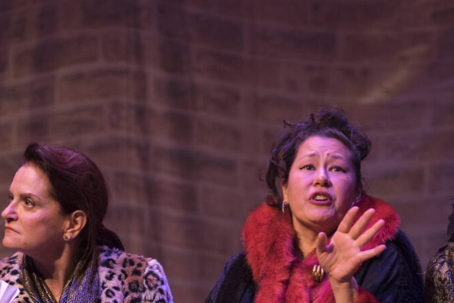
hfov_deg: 9.2
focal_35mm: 223
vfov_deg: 6.2
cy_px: 268
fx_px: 2813
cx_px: 300
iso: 500
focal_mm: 125
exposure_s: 1/125
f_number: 2.8
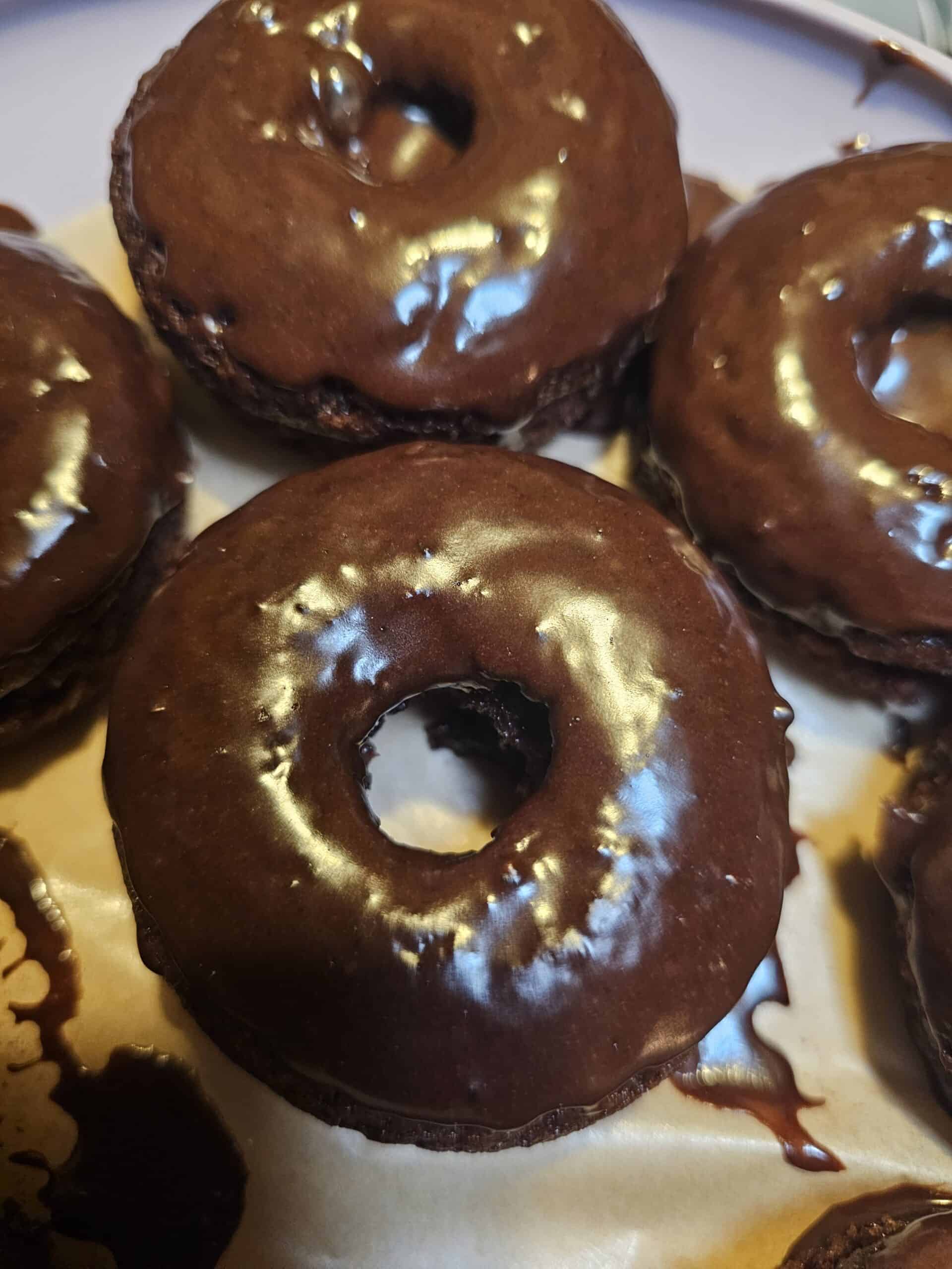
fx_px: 843
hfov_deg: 58.9
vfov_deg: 73.9
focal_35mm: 23
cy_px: 634
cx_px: 476
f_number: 1.7
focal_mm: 6.3
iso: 640
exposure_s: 1/26
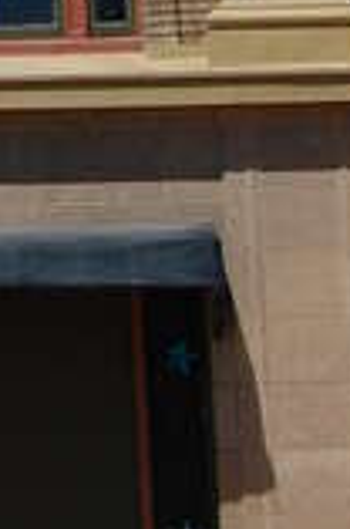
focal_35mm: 199
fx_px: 2915
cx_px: -481
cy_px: -347
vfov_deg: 9.9
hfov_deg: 6.5
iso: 200
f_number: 16
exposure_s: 1/160
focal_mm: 26
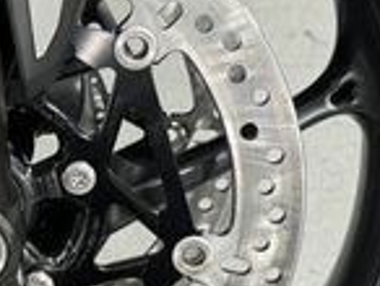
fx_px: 1155
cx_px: 10
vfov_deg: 14.1
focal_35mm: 105
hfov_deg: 18.3
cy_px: 107
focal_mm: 6.76
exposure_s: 1/50
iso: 200
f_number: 1.78
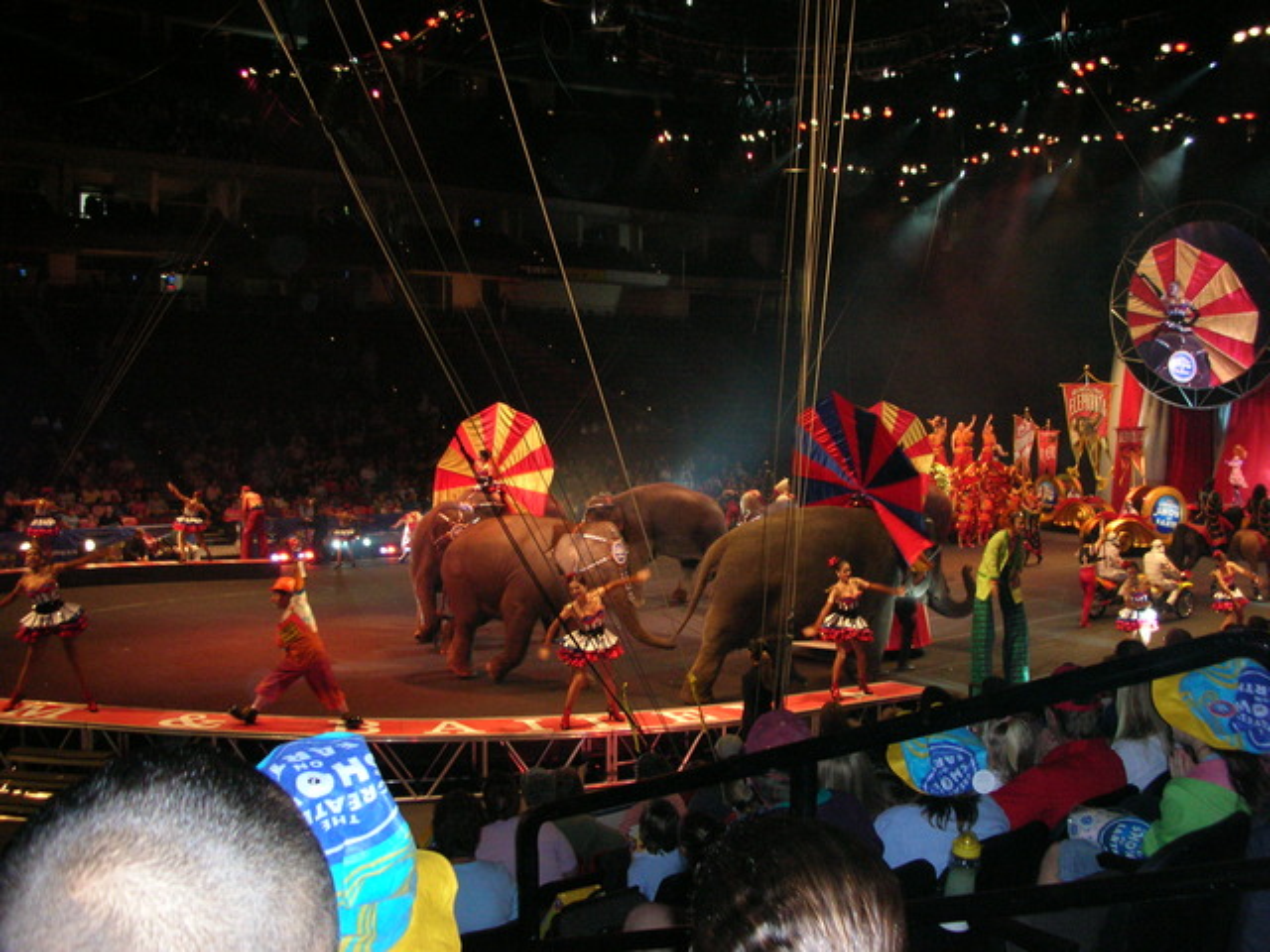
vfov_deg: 40.7
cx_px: 635
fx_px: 1284
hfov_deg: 52.6
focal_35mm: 35
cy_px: 476
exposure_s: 1/60.1
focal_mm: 5.8
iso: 200
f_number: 3
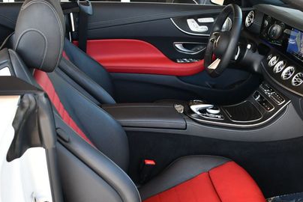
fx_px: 480
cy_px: 136
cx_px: 187
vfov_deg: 23.7
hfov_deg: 34.9
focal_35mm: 57
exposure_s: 1/250
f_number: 3.5
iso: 400
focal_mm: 18
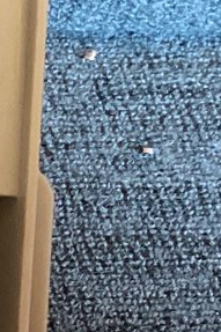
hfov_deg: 7.0
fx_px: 1567
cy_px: 102
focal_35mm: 170
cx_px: -497
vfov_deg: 12.1
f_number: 2.4
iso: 320
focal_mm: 3.3
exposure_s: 1/50
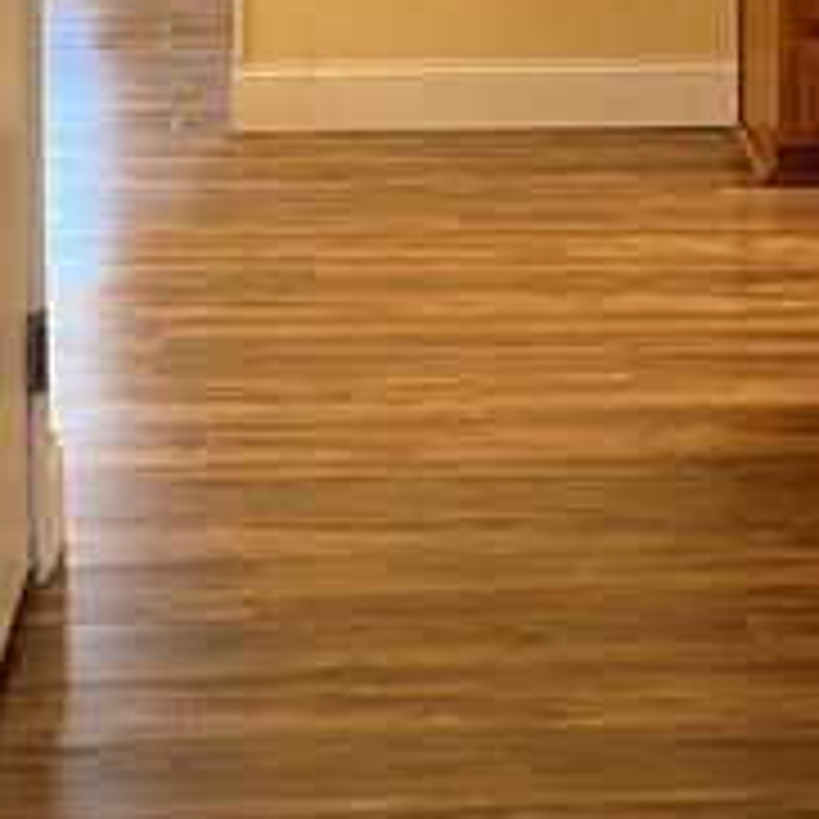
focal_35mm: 129
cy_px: -130
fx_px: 3453
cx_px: 531
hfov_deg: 13.5
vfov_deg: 13.2
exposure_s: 1/60
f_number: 1.8
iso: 125
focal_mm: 4.25
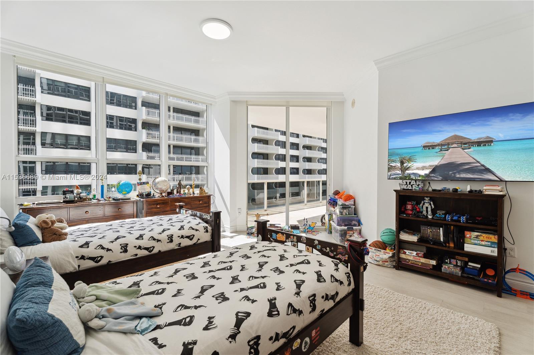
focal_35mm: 16
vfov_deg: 73.7
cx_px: 267
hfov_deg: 96.7
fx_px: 237
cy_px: 178
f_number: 8
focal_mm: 16
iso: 400
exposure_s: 1/100
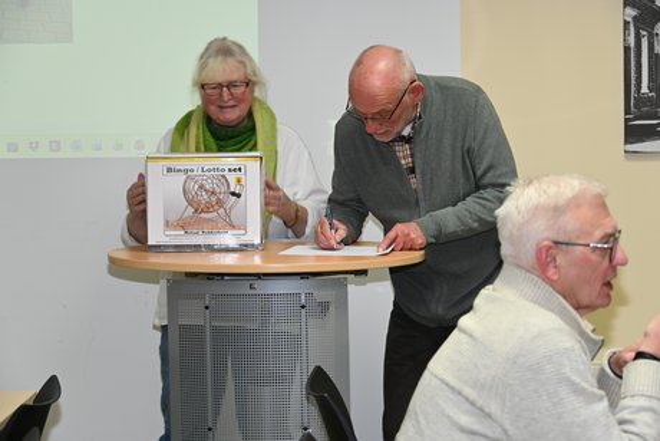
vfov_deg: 15.4
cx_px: 330
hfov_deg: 22.9
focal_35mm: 89
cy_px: 220
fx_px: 1632
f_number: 6.3
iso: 900
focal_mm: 89
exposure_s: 1/60
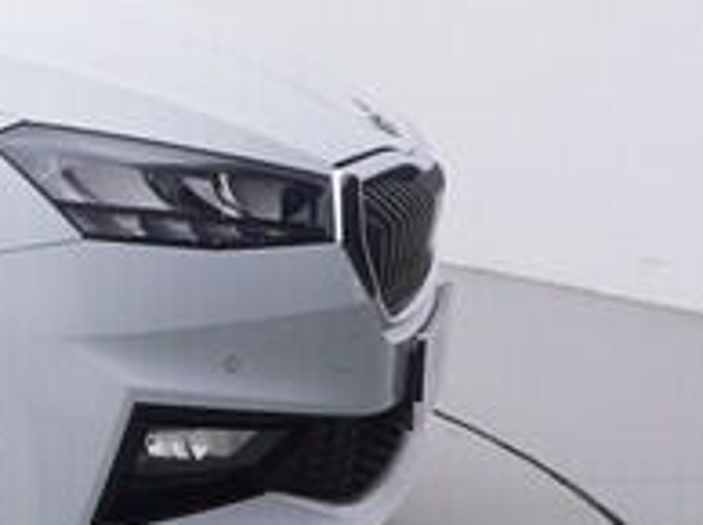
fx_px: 2323
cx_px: -953
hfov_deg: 13.2
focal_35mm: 115
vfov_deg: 12.8
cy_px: 105
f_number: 5
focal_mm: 15
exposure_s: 1/80
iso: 200
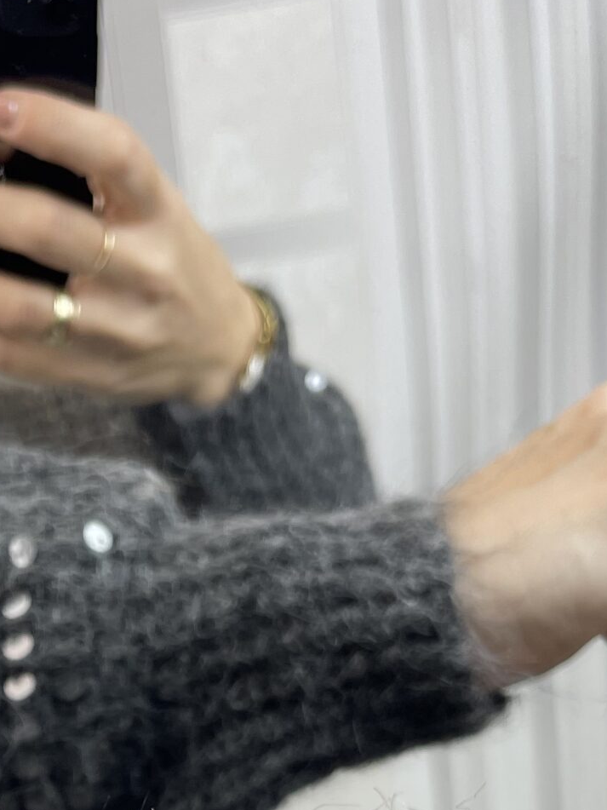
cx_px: 19
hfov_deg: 20.4
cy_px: 931
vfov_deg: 25.4
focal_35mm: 70
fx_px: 1637
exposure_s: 1/100
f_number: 1.6
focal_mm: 4.2
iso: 40
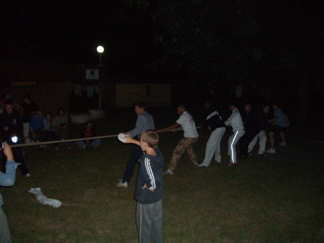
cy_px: 122
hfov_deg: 52.6
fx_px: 328
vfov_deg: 40.7
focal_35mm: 35
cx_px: 162
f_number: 2.6
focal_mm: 5.8
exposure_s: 1/60
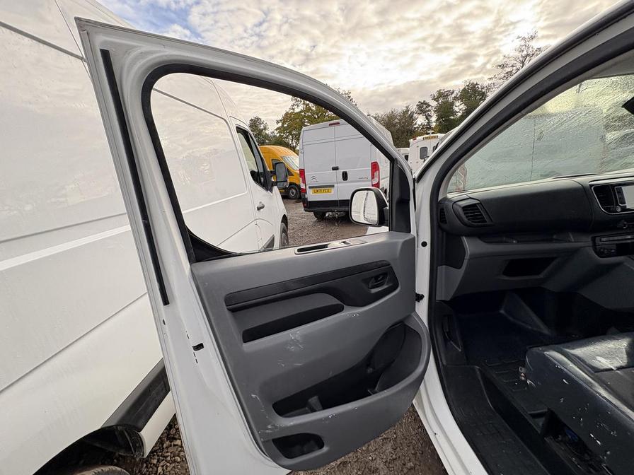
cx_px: 317
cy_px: 238
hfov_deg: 102.1
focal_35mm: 14
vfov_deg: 85.7
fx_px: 256
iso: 40
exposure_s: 1/209
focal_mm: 2.22
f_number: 2.2
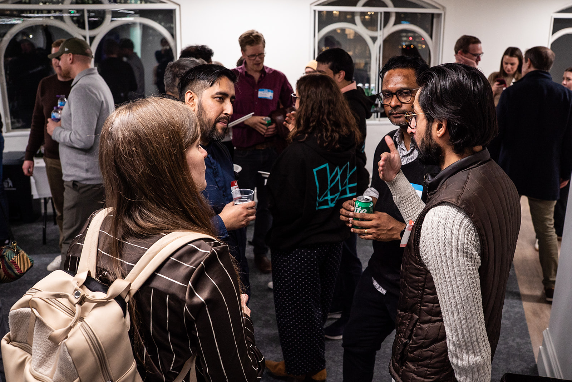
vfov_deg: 37.9
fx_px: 556
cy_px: 191
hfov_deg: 54.4
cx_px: 286
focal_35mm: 35
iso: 1600
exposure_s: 1/160
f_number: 4.5
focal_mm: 35
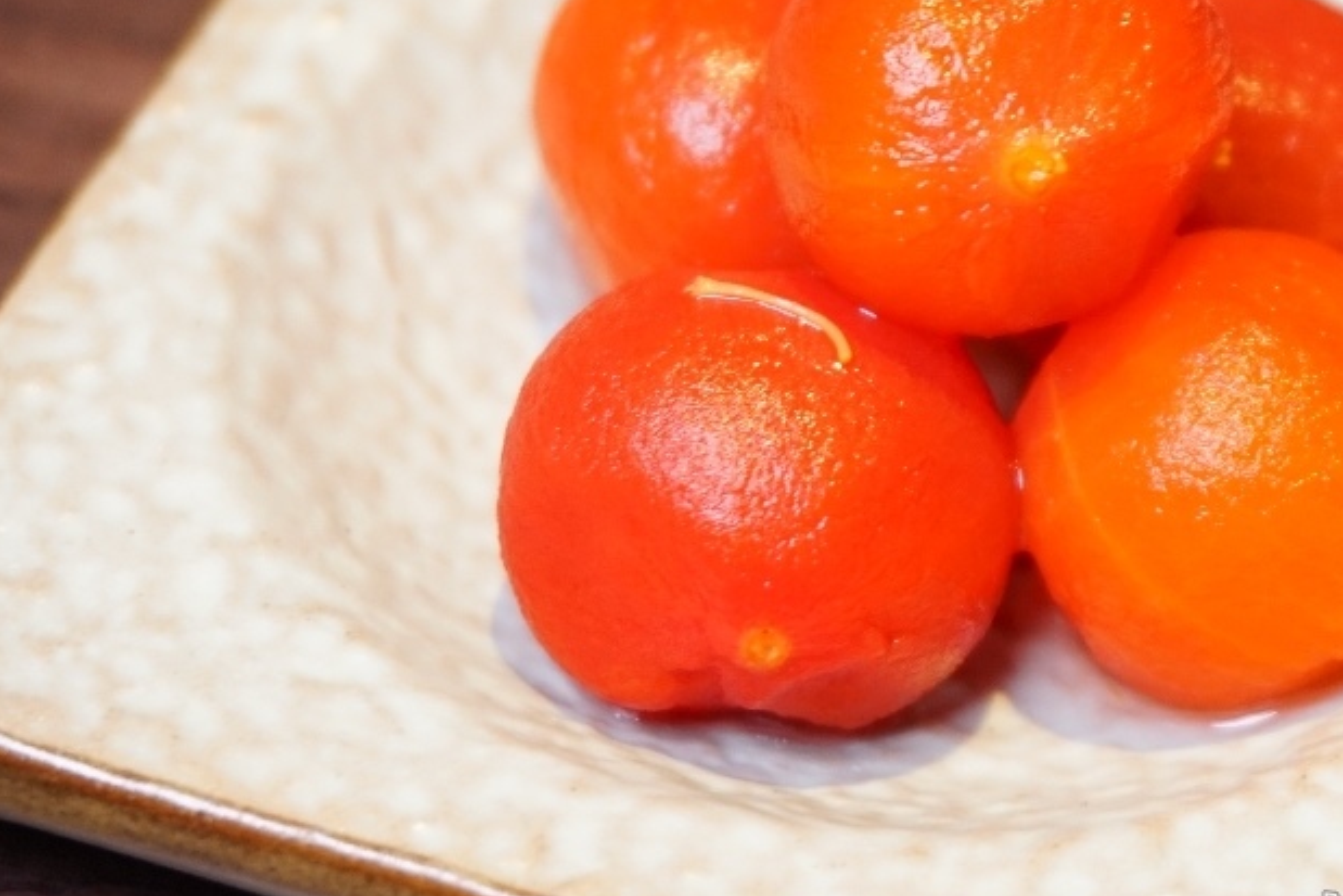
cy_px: 235
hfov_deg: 22.1
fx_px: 3426
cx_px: 933
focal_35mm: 92
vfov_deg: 14.8
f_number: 5.6
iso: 640
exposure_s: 1/60
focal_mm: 37
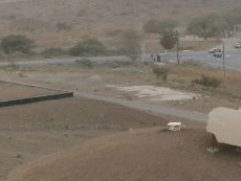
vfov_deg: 8.7
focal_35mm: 170
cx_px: 332
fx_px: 1185
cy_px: -23
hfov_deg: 11.3
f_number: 4.1
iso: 100
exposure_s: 1/60
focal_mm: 9.4
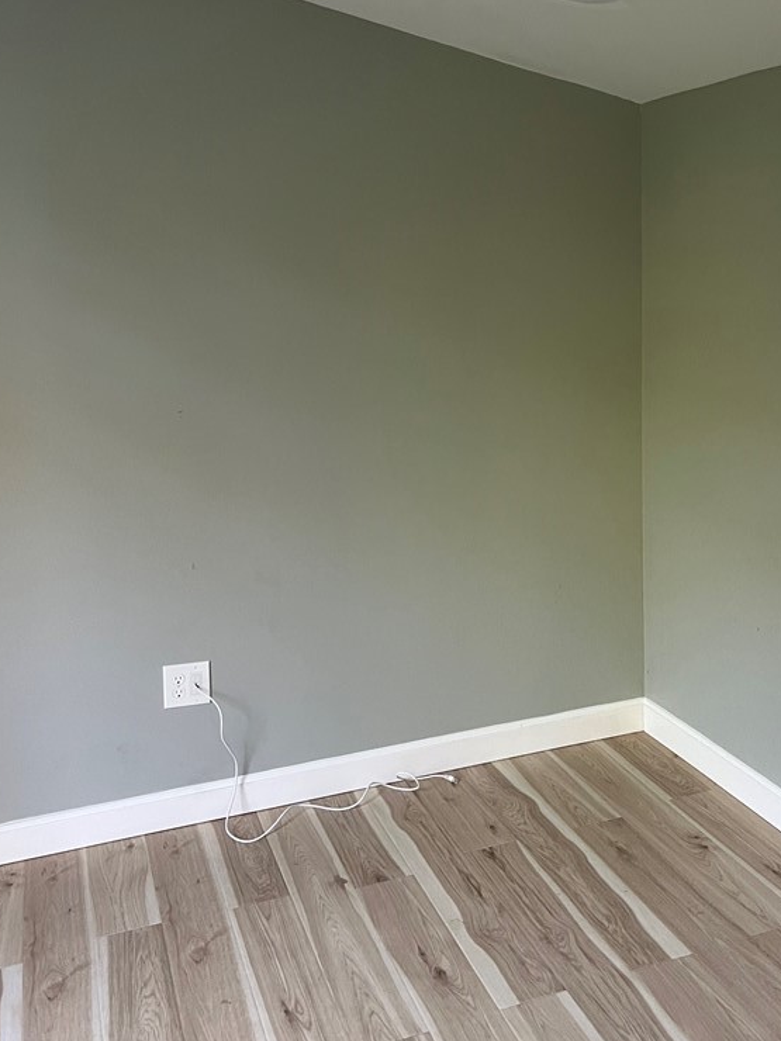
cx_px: 452
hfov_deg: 39.6
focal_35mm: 36
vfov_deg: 51.3
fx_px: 1083
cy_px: 468
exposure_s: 1/97
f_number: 1.5
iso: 125
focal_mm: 5.7
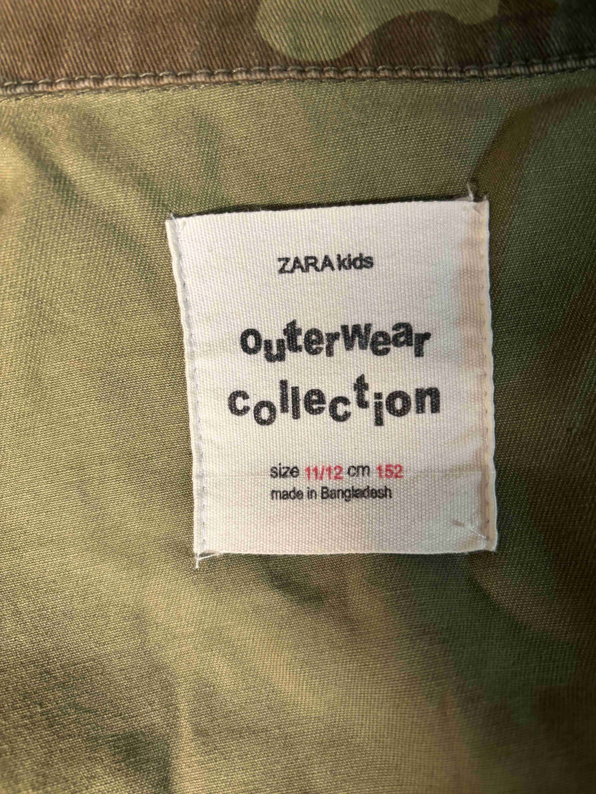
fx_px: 597
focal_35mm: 26
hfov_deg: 53.1
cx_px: 298
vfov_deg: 67.3
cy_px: 397
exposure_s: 1/50
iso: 320
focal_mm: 5.96
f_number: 1.6
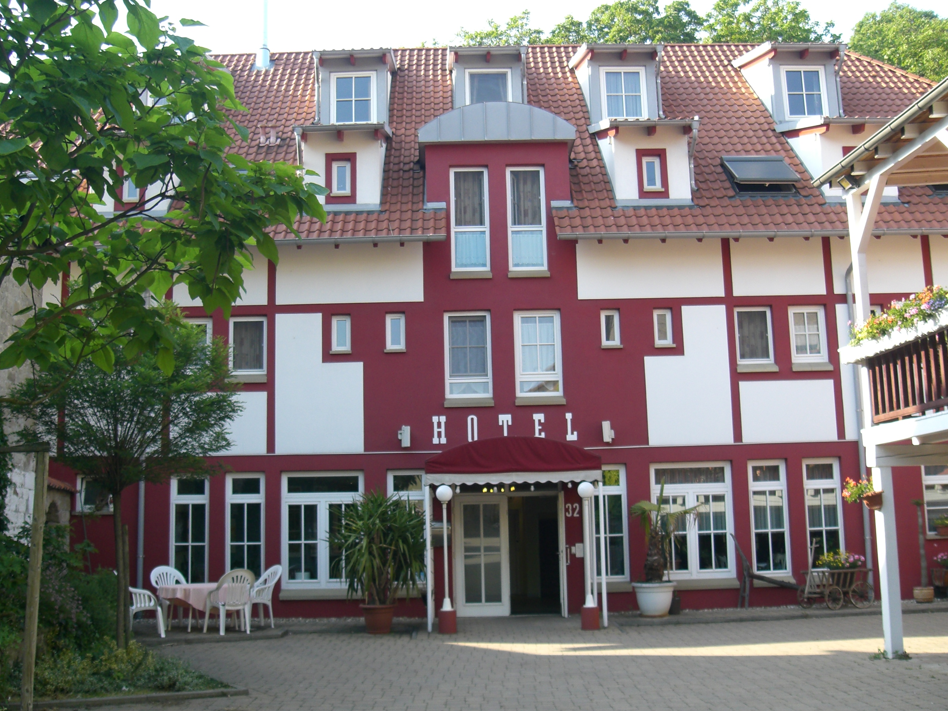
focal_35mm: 39
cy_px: 347
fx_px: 1068
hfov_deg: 47.9
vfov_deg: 36.8
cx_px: 463
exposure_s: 1/200
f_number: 3.1
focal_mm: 6.3
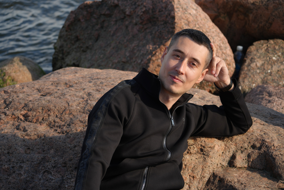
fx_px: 1026
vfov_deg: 10.6
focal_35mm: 130
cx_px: 142
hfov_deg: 15.8
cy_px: 95
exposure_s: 1/125
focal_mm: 130
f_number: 6.3
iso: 64
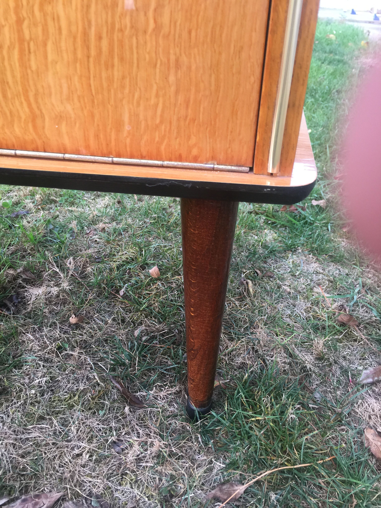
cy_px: 254
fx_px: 426
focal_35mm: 29
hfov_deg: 48.2
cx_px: 190
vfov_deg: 61.7
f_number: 2.2
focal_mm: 4.15
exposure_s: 1/33
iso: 32
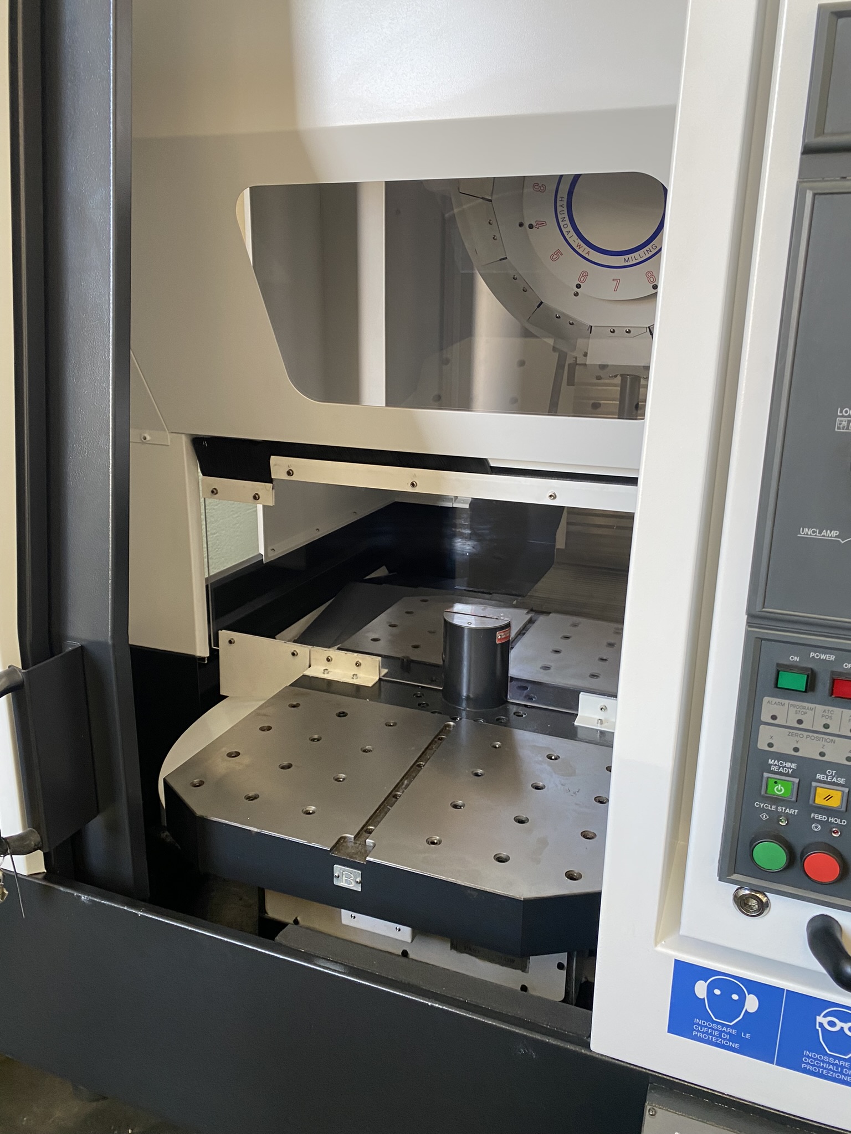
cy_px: 567
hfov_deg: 53.1
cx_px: 426
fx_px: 852
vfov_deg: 67.3
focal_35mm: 26
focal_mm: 4.25
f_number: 1.8
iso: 125
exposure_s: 1/74
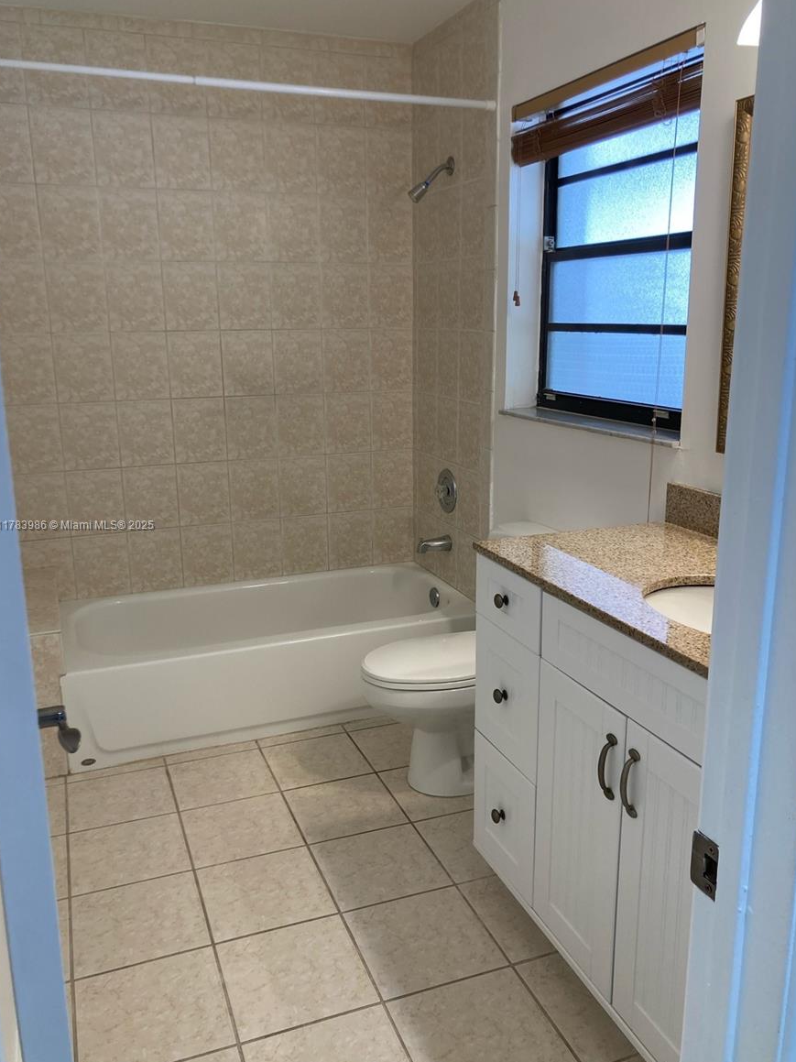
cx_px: 398
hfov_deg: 48.2
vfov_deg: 61.7
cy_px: 526
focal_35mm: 29
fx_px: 889
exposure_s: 1/60
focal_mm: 3.99
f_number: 1.8
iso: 50
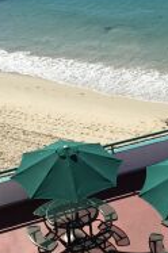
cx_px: 135
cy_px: 149
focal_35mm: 84
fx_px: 590
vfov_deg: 24.2
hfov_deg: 16.1
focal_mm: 4.15
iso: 32
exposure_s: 1/2639
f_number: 2.2
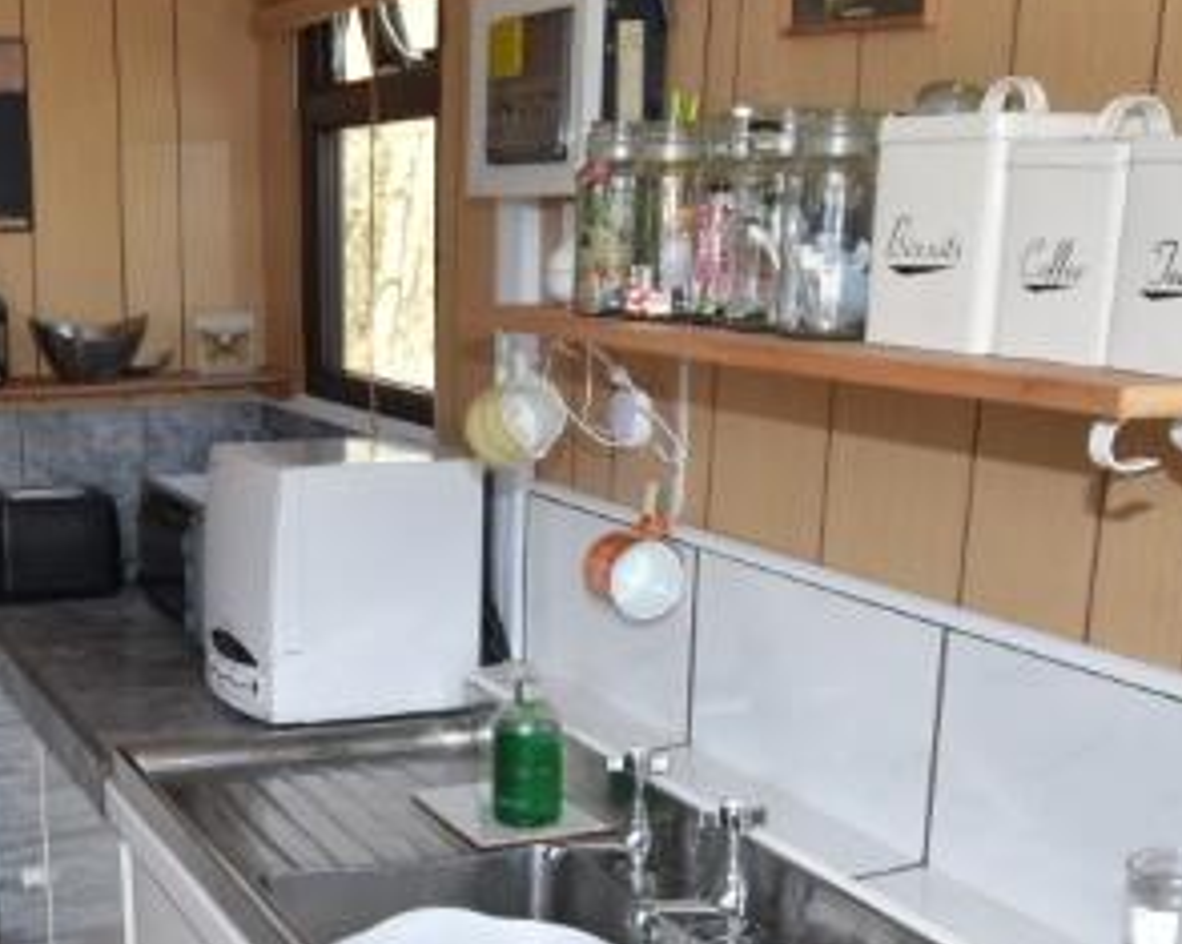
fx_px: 1714
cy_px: 737
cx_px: 306
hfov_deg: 37.2
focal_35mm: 49
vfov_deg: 30.2
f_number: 5.6
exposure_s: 1/125
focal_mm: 10
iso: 400
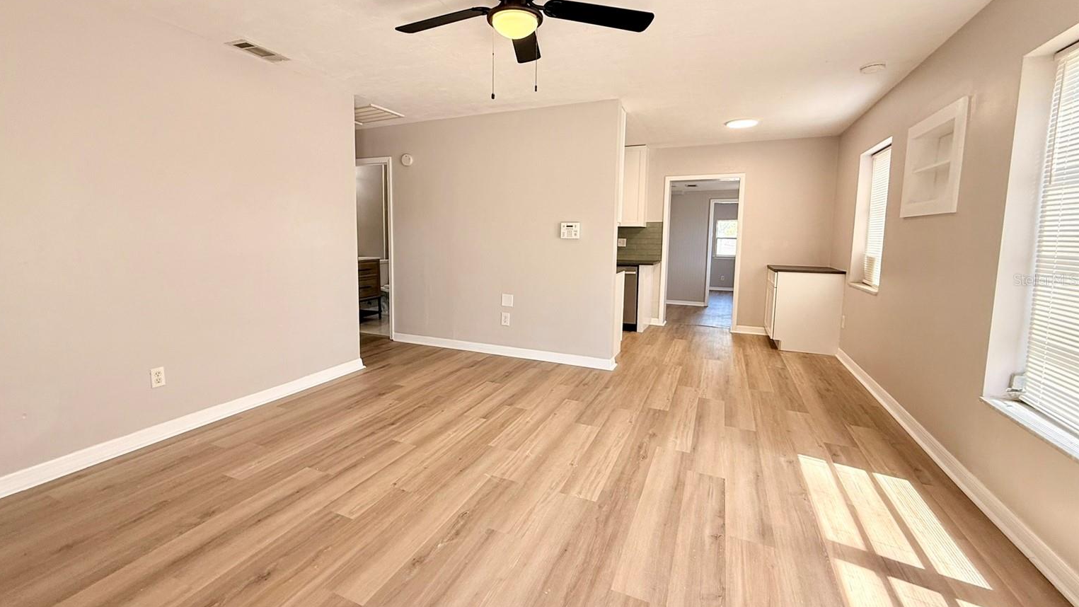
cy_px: 279
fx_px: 458
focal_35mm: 16
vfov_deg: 67.0
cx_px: 514
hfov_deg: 99.3
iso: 100
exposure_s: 1/99
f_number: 2.2
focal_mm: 2.22
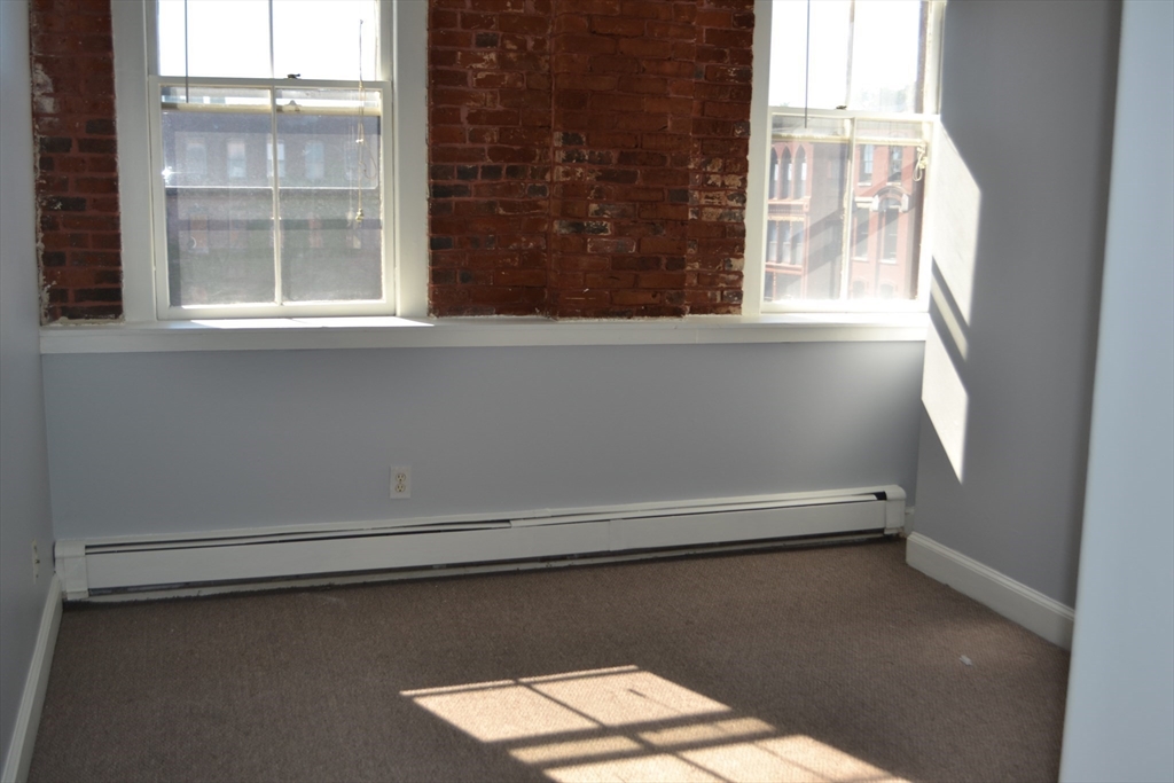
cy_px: 392
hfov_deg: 53.1
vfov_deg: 36.9
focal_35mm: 36
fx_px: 1174
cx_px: 587
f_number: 4
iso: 100
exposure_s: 1/160
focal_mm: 24
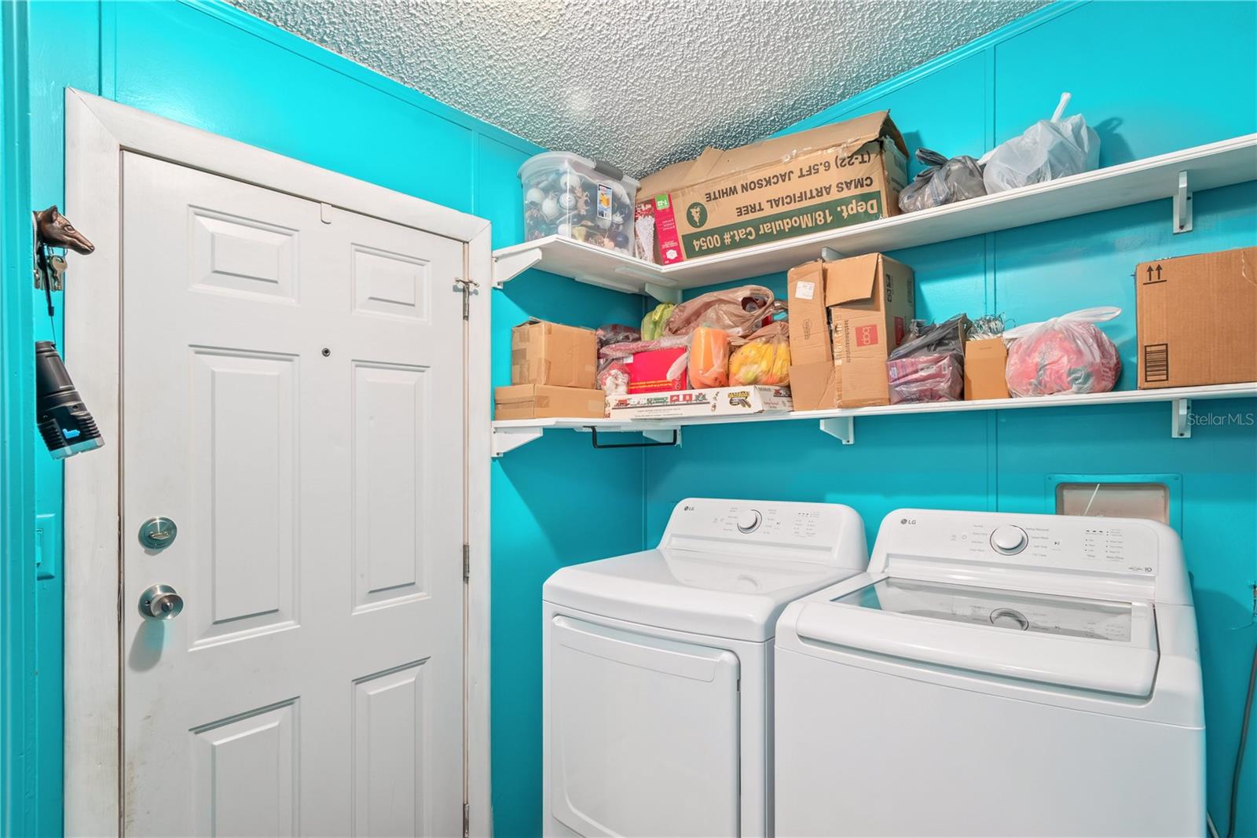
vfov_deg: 67.4
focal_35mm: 18
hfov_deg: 90.0
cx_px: 628
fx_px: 628
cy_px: 419
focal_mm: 12
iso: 250
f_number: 9
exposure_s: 1/4
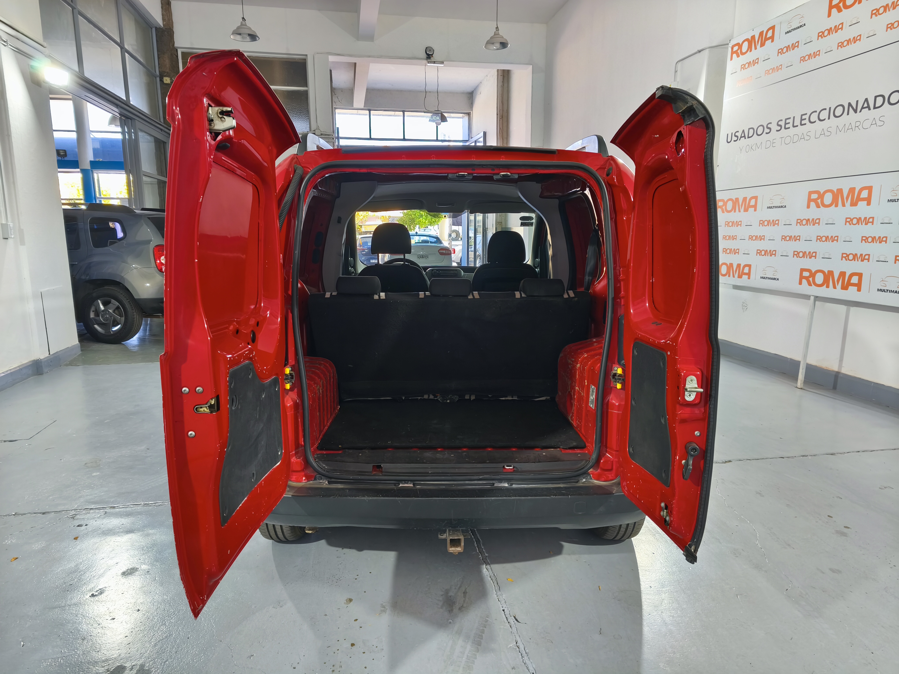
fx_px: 597
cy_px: 337
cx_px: 450
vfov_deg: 58.9
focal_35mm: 23
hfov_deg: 73.9
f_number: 1.7
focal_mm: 5.35
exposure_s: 1/33.3
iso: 500
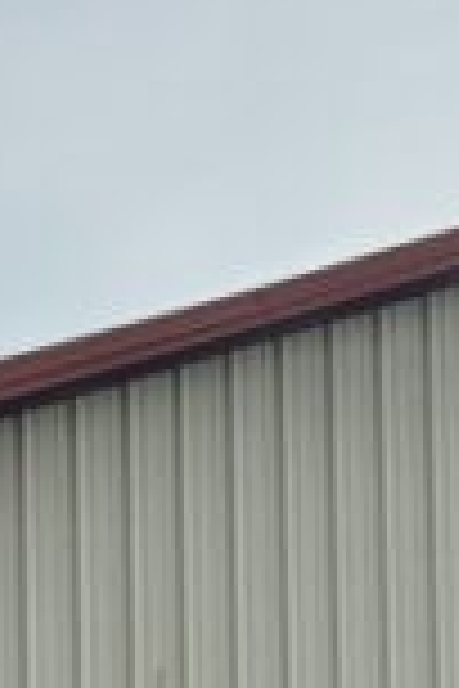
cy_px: 692
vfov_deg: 11.2
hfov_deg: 7.6
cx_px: 184
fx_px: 3461
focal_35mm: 181
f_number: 1.6
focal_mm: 5.96
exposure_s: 1/4630
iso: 50
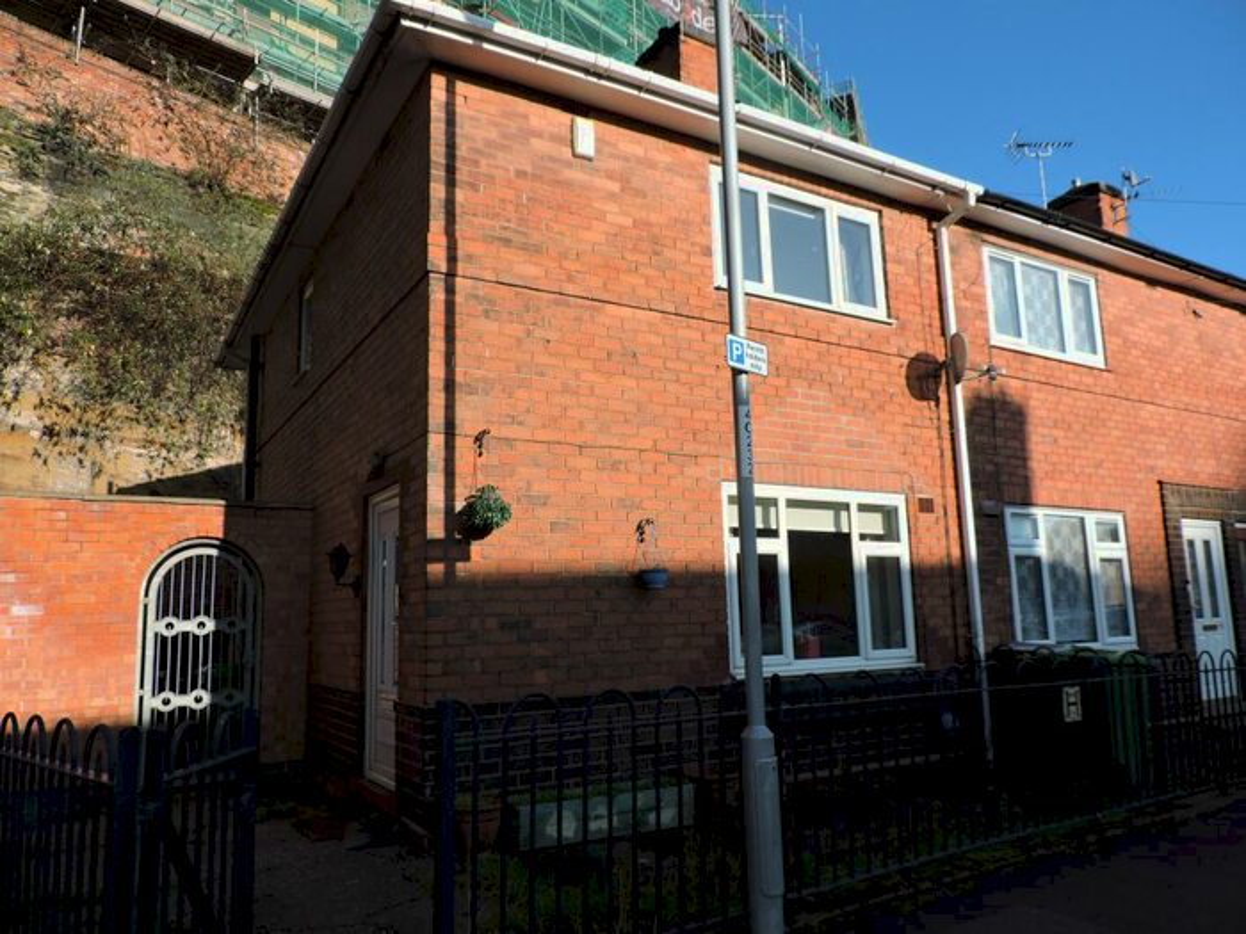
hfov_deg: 71.6
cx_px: 623
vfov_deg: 56.8
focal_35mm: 24
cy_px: 467
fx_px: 864
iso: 100
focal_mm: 4.3
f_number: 3
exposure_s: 1/1000
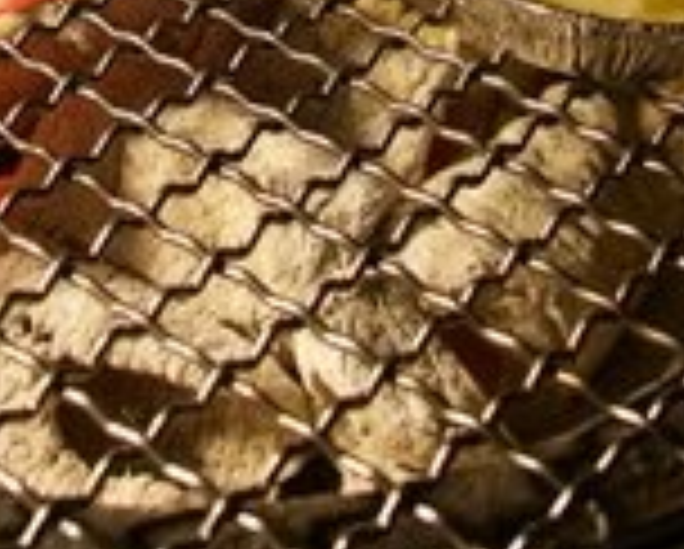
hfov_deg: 21.4
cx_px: 238
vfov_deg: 16.4
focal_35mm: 89
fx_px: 1804
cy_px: -169
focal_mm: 10.9
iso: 200
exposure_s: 1/320
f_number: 2.8
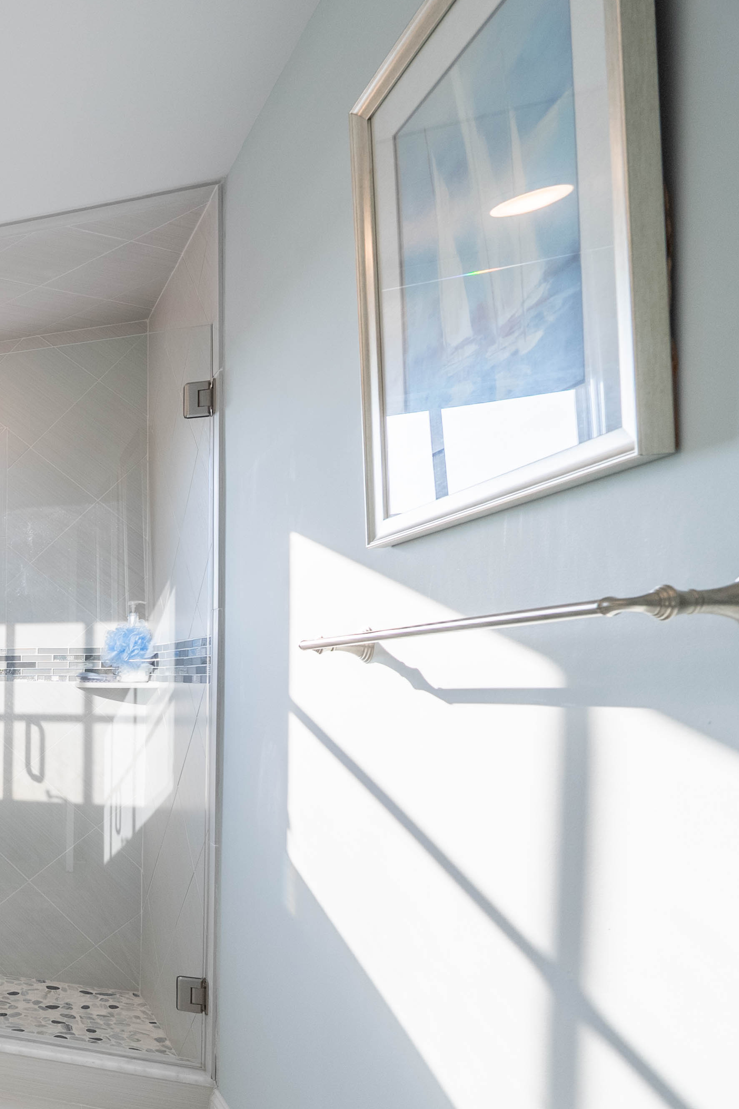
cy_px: 689
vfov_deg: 66.4
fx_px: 831
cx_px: -437
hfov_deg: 27.0
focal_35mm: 27
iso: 500
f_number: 8
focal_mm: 12
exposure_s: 1/160
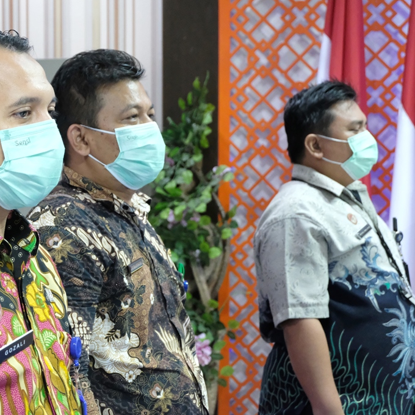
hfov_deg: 19.8
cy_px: 207
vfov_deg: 19.9
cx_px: 108
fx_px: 1180
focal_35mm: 87
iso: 6400
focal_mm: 45.2
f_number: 5.6
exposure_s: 1/26
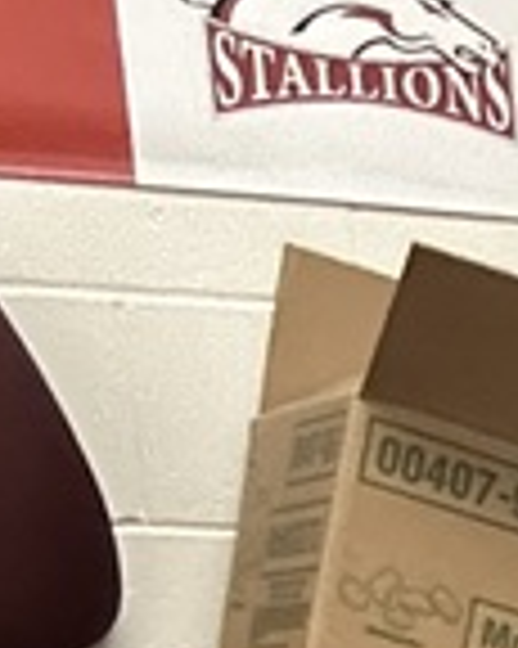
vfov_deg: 10.2
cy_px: 1652
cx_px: 1860
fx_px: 3069
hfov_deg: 7.6
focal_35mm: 160
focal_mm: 2.69
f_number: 1.9
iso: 160
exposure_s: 1/60
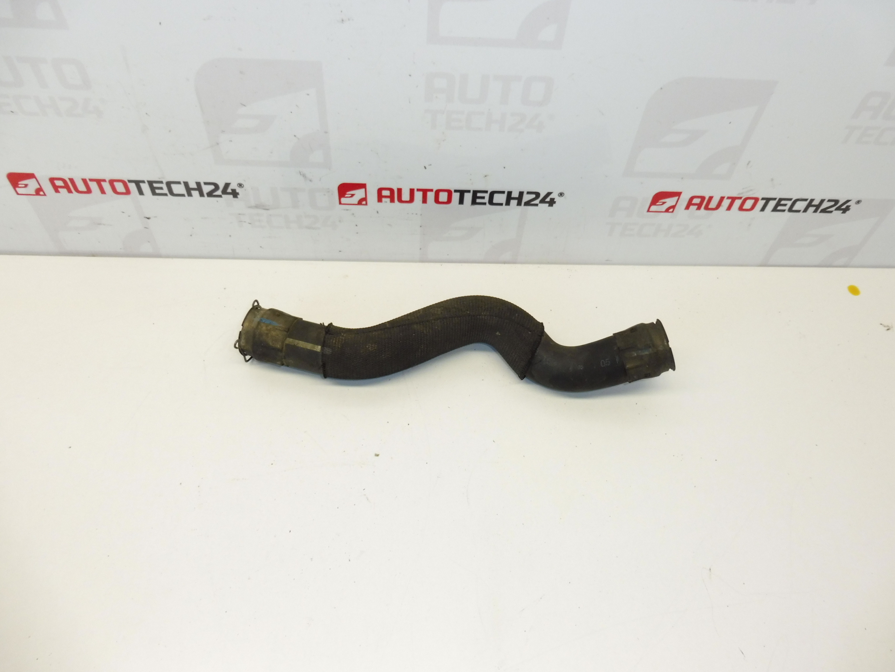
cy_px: 336
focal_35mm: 24
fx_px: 621
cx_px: 448
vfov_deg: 56.8
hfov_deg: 71.6
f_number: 3.5
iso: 200
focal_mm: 4.3
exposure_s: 1/125
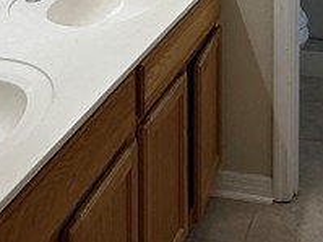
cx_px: 247
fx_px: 671
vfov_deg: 17.0
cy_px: -185
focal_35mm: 72
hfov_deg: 26.7
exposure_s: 1/120
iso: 80
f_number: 2.2
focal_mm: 2.22
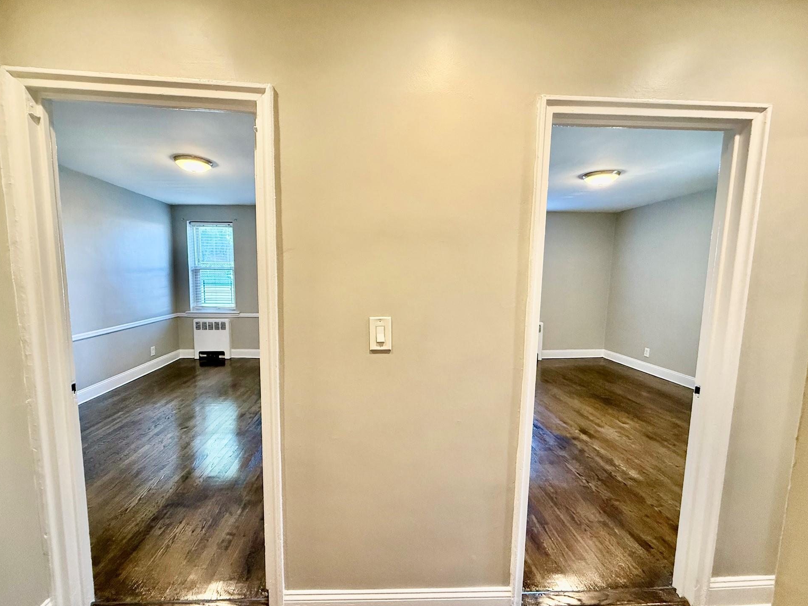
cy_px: 315
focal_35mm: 15
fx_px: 350
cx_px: 387
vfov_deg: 81.7
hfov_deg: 98.1
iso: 320
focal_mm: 2.22
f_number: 2.2
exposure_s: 1/120
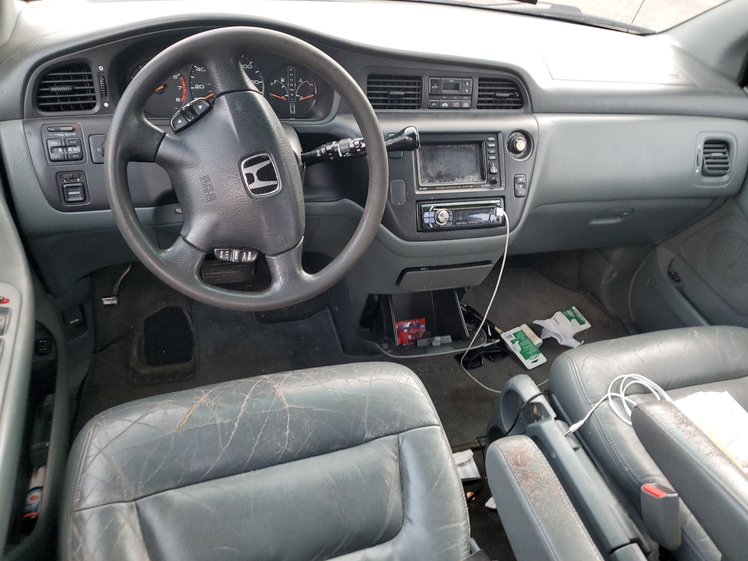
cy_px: 280
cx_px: 374
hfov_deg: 67.3
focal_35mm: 26
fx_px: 562
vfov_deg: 53.1
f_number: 1.5
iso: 138
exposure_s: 1/60.2
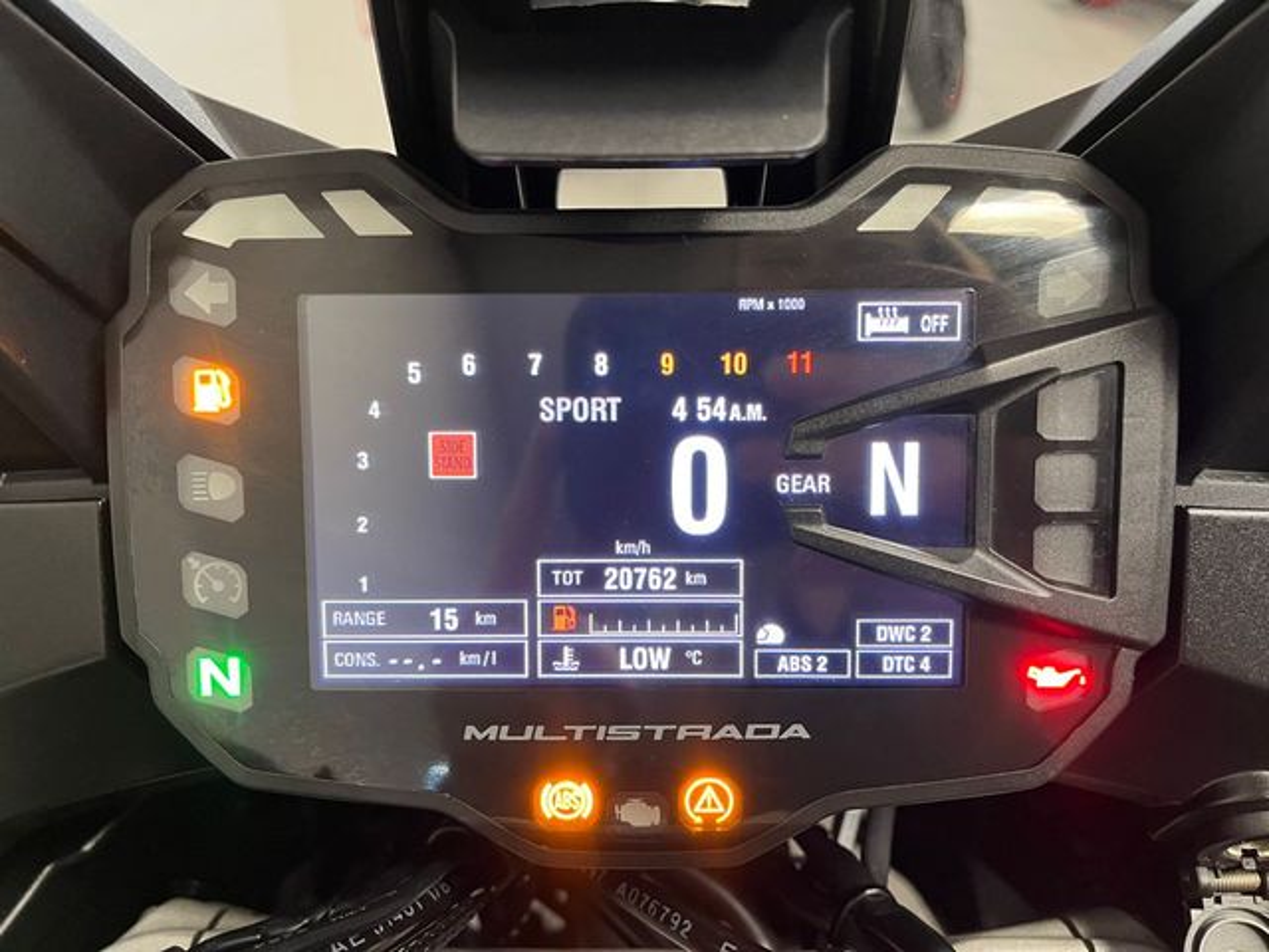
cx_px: 634
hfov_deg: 67.3
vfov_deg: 53.1
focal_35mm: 26
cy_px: 476
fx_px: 953
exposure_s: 1/51
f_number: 1.6
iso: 160
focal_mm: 5.1
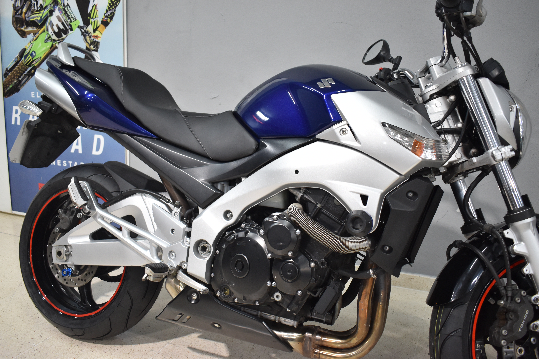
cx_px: 270
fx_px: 472
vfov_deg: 41.7
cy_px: 180
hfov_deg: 59.5
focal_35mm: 32
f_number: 3.8
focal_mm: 21
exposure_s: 1/50
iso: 800
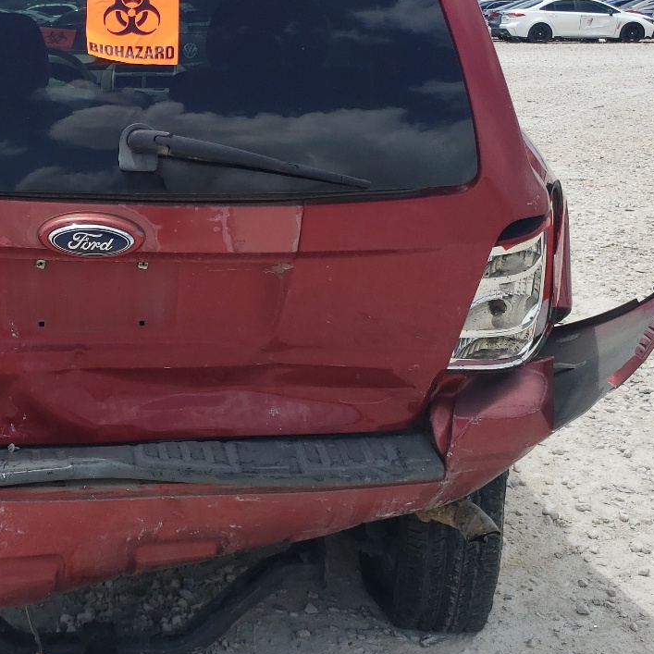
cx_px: 104
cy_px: 257
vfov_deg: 32.7
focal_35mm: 52
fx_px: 1111
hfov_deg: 31.7
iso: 50
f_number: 1.5
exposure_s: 1/3333
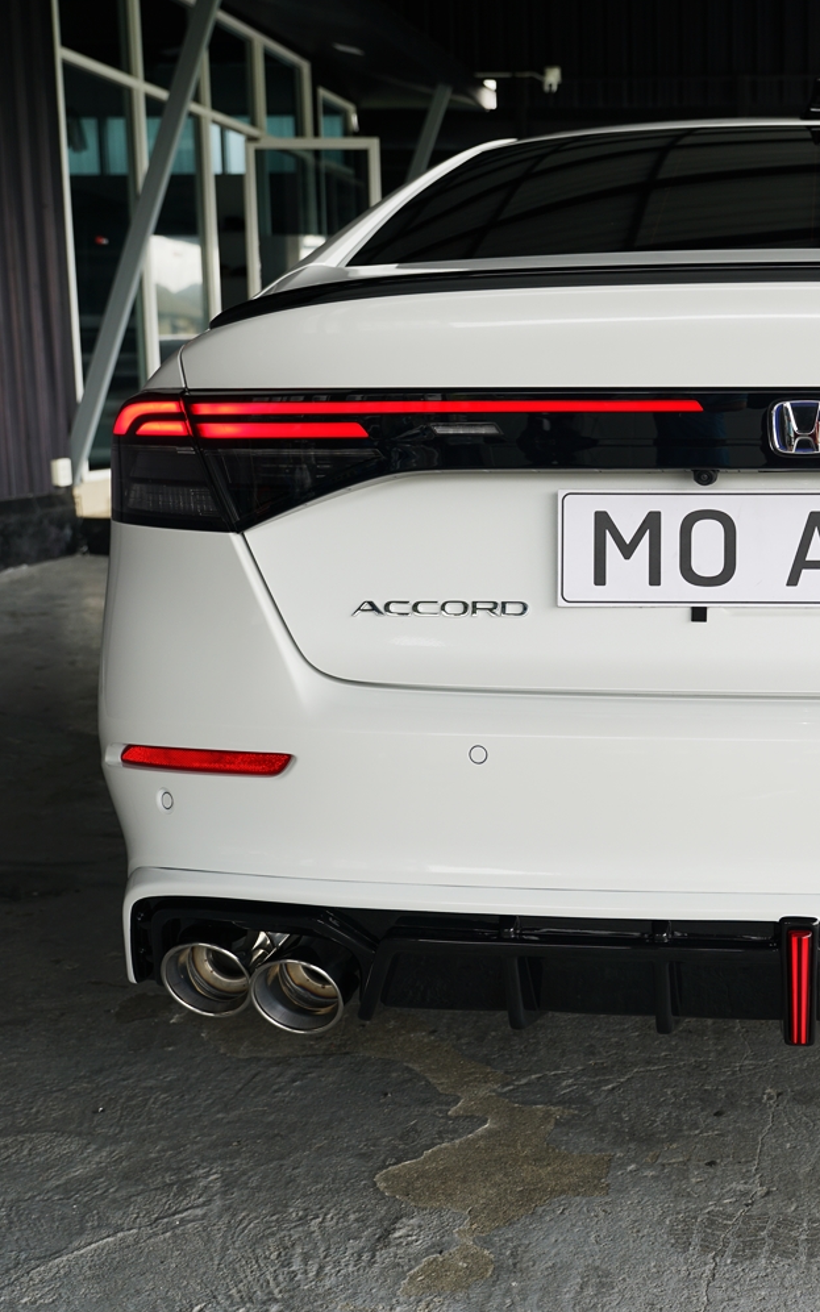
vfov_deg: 43.5
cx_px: 748
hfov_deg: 27.0
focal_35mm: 46
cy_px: 657
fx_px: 1645
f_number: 5
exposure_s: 1/100
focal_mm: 30
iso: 100
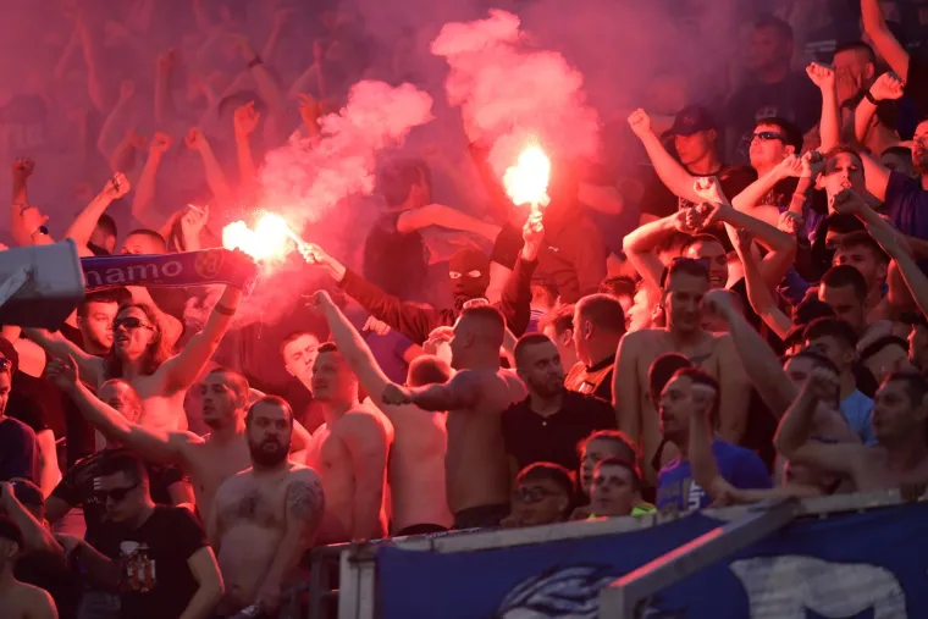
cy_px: 310
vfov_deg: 3.4
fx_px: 10312
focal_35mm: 400
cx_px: 464
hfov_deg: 5.2
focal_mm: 400
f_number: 2.8
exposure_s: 1/4000
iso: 2500
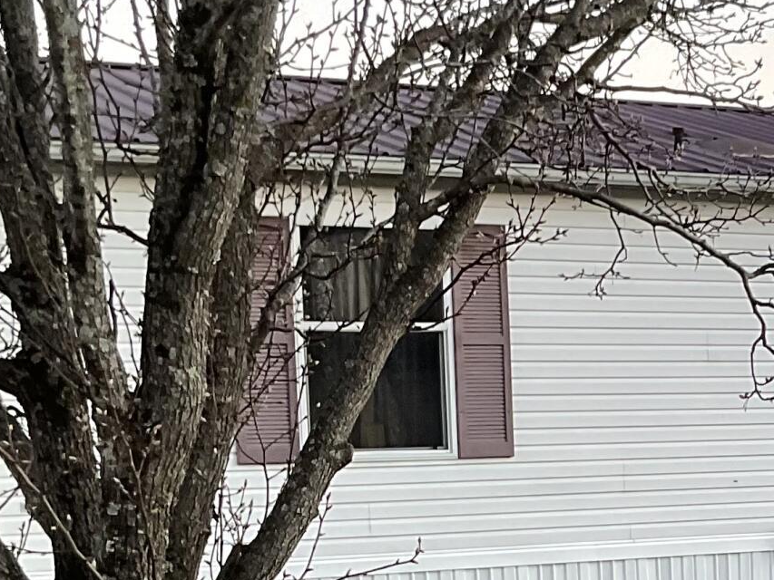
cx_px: 901
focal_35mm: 102
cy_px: 603
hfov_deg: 18.4
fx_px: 2281
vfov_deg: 14.2
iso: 50
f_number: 1.8
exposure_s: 1/60
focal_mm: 3
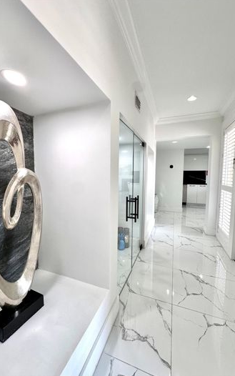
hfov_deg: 74.8
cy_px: 187
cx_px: 116
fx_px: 154
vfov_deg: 101.4
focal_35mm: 15
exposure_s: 1/120
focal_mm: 2.22
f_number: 2.2
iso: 80
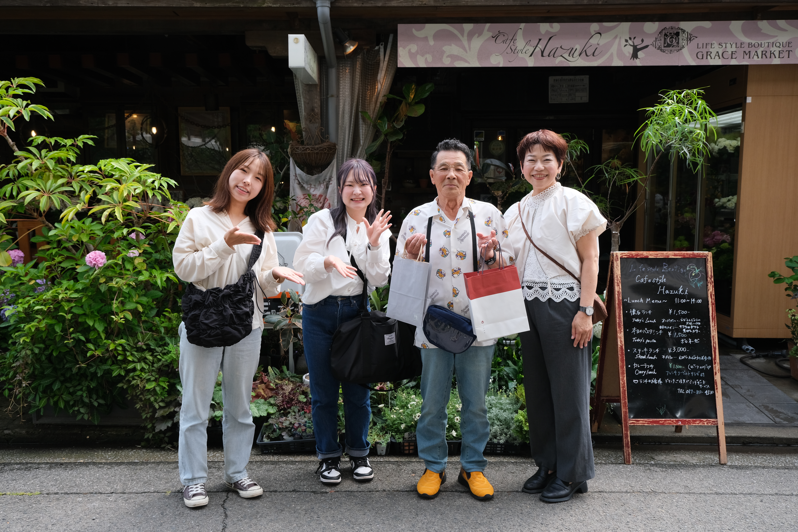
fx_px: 643
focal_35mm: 29
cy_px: 266
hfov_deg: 63.7
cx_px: 399
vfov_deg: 45.0
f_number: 5.6
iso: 320
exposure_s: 1/200
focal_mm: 19.2
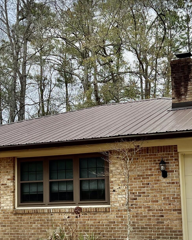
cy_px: 144
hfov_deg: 24.5
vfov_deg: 30.4
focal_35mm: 62
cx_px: 125
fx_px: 440
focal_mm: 5.7
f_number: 1.5
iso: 50
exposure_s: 1/887
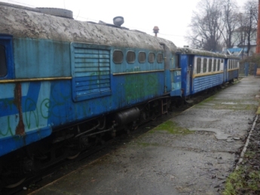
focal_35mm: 40
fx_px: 301
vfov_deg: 36.0
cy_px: 98
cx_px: 130
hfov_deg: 46.8
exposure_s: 1/160
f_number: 2.2
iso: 200
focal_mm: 20
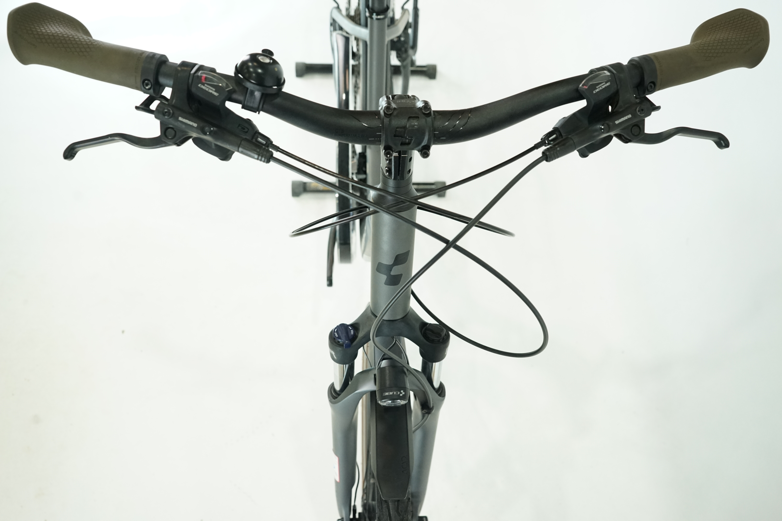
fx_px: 695
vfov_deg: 41.1
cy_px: 260
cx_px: 391
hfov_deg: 58.7
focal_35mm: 32
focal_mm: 32
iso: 2500
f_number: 5.6
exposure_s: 1/200
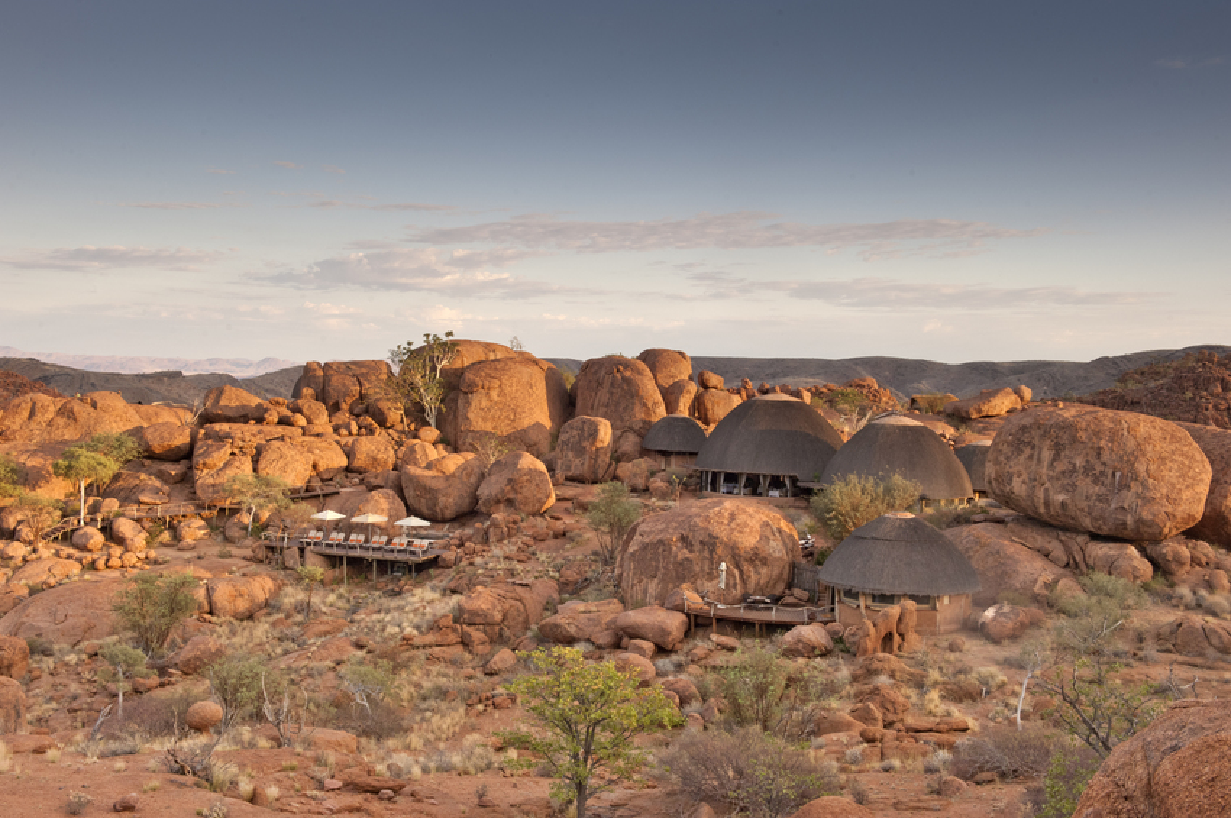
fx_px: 1298
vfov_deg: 35.0
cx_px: 616
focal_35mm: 38
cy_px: 409
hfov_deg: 50.7
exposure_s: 1/160
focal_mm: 38
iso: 500
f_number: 14
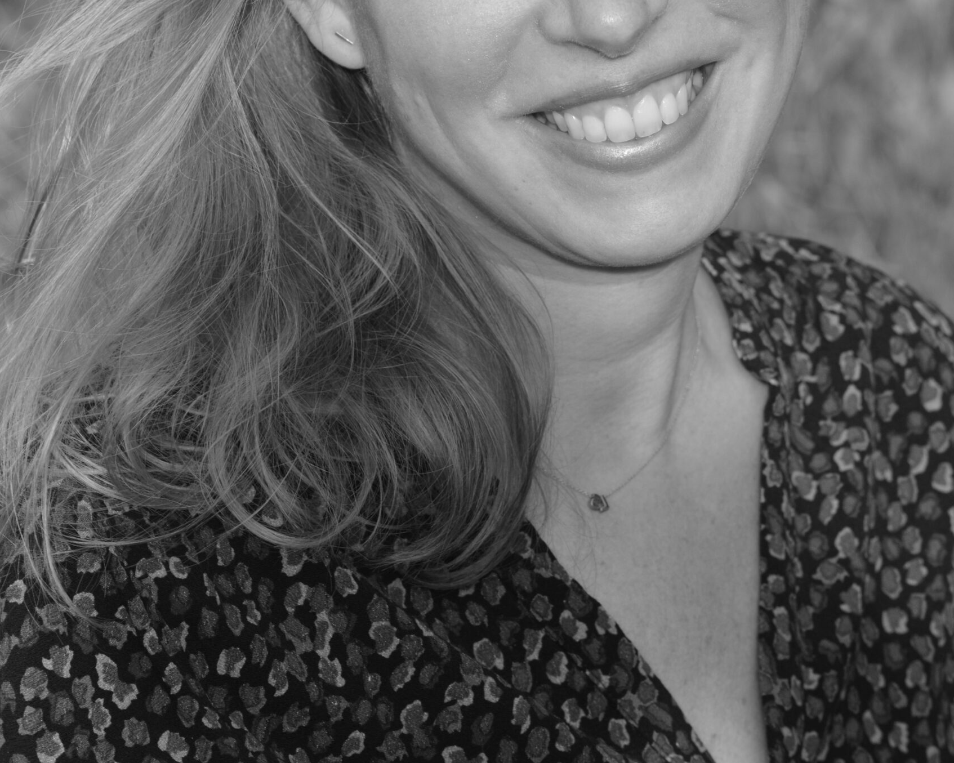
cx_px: 477
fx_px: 5102
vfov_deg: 8.5
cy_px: 100
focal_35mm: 181
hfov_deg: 10.7
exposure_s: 1/125
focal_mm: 85
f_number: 8
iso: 250
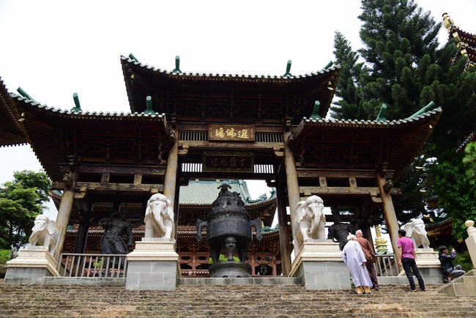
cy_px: 159
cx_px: 238
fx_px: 410
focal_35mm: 31
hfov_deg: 60.3
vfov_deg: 42.4
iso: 320
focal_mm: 31
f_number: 4
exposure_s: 1/1250
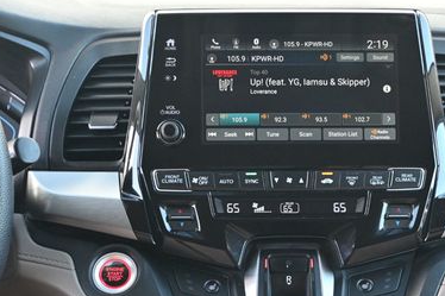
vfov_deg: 17.3
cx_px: 286
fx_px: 967
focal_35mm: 78
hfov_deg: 25.8
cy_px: 238
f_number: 4.8
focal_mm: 30.5
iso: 900
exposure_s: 1/125
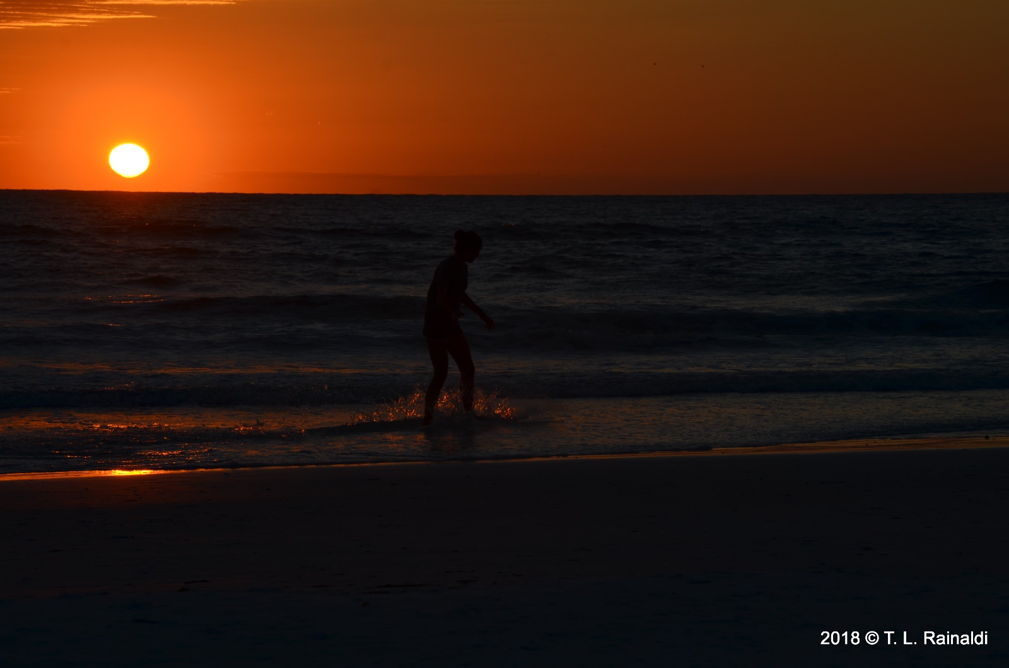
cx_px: 504
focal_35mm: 138
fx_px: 3859
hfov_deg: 14.9
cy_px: 334
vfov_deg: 9.9
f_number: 10
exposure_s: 1/400
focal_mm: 92
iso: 100
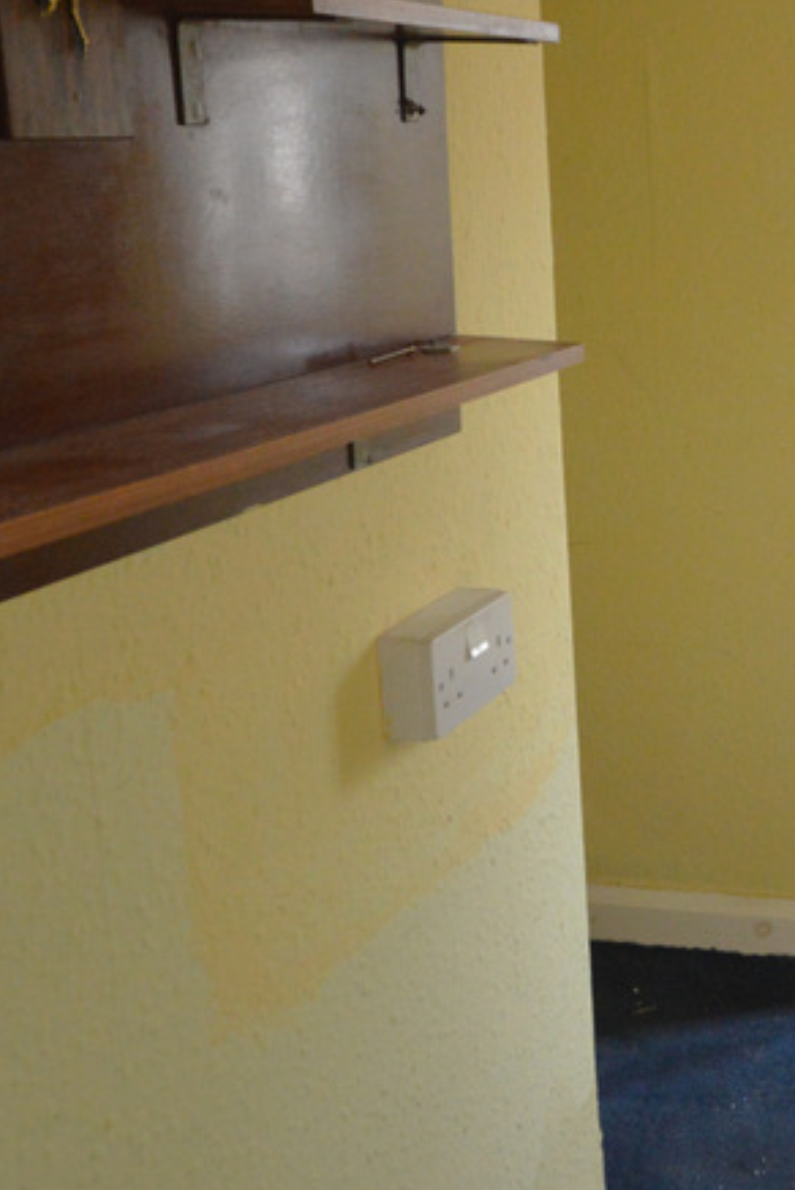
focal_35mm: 48
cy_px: 452
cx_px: 981
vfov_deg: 40.6
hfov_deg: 24.9
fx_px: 1595
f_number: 4.5
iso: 2000
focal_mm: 13
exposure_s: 1/60
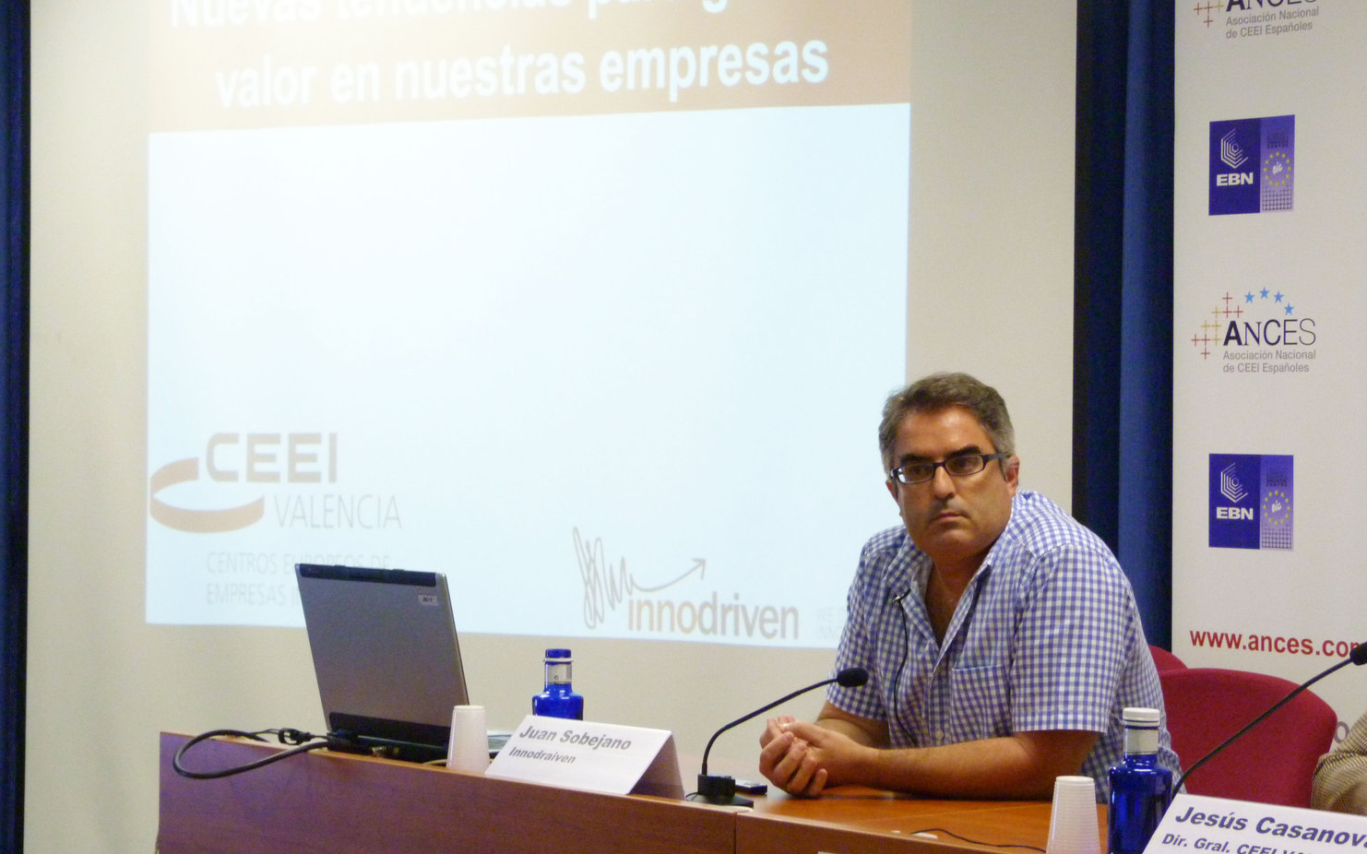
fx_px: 3278
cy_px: 459
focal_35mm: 88
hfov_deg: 23.6
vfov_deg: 14.8
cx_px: 678
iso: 400
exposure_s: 1/30
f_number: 3.4
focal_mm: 14.8
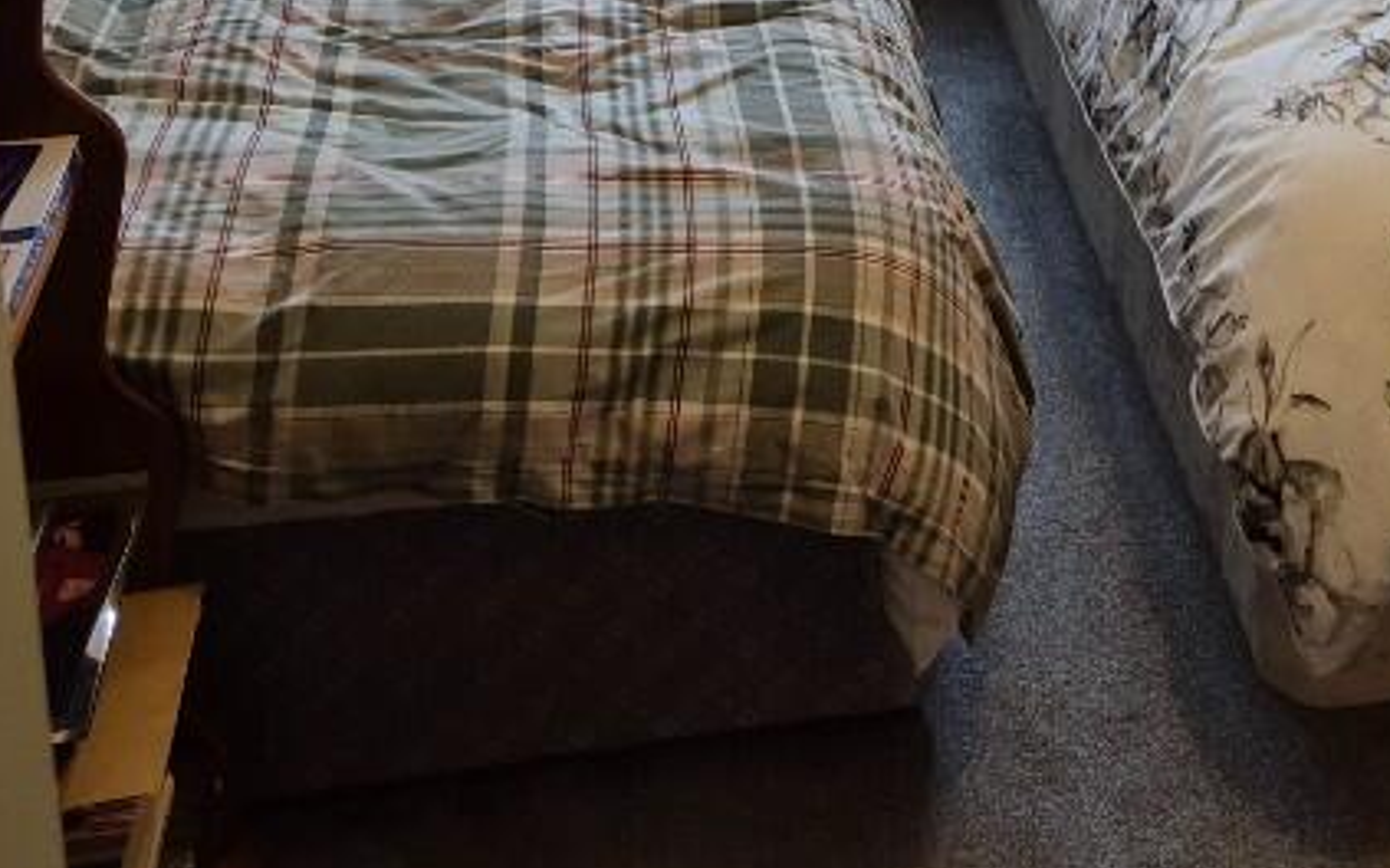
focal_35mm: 59
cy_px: -342
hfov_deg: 33.8
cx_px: 1068
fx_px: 2234
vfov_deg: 19.7
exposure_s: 1/100
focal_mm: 5.4
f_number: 1.8
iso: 200
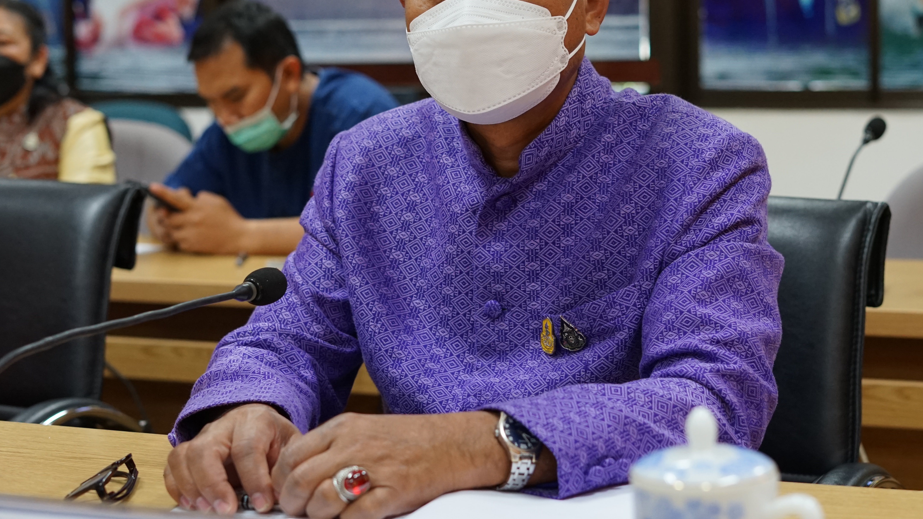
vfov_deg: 16.5
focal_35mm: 73
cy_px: 200
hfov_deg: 28.9
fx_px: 1787
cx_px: 511
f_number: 3.2
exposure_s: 1/160
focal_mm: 50
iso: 1600
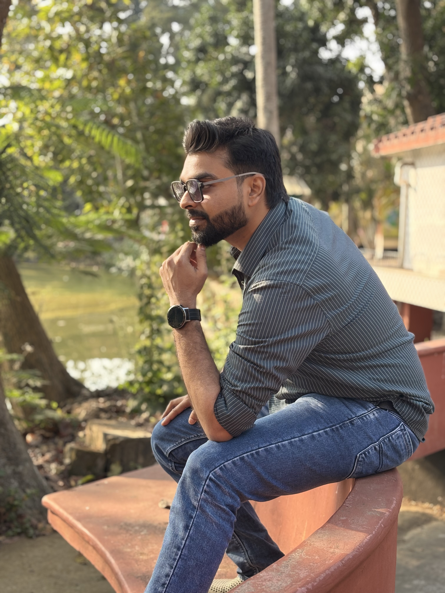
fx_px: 891
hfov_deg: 28.0
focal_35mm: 52
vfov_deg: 36.8
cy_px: 296
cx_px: 222
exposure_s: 1/229
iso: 32
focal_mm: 5.96
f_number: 1.6
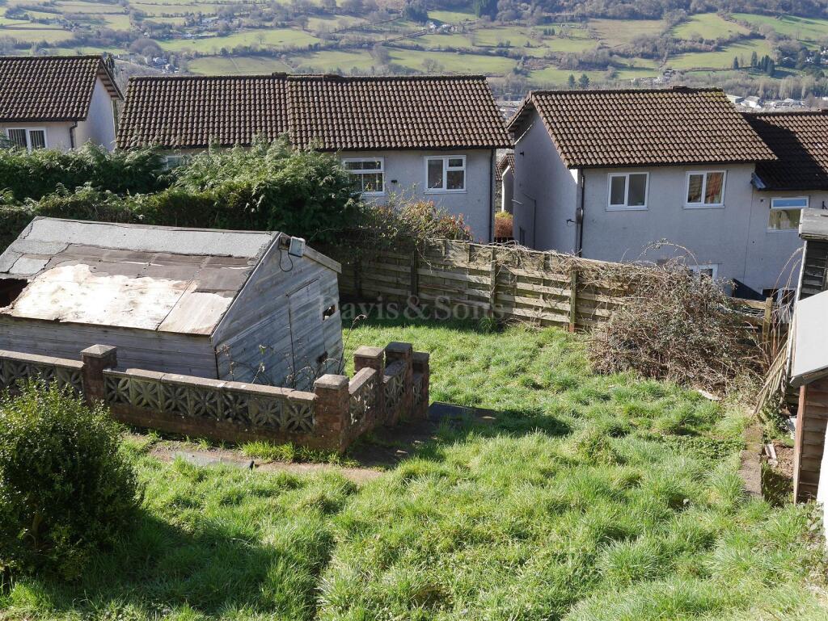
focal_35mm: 40
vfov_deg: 36.0
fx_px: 957
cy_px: 310
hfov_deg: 46.8
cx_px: 414
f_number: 6.3
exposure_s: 1/200
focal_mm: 20
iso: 200
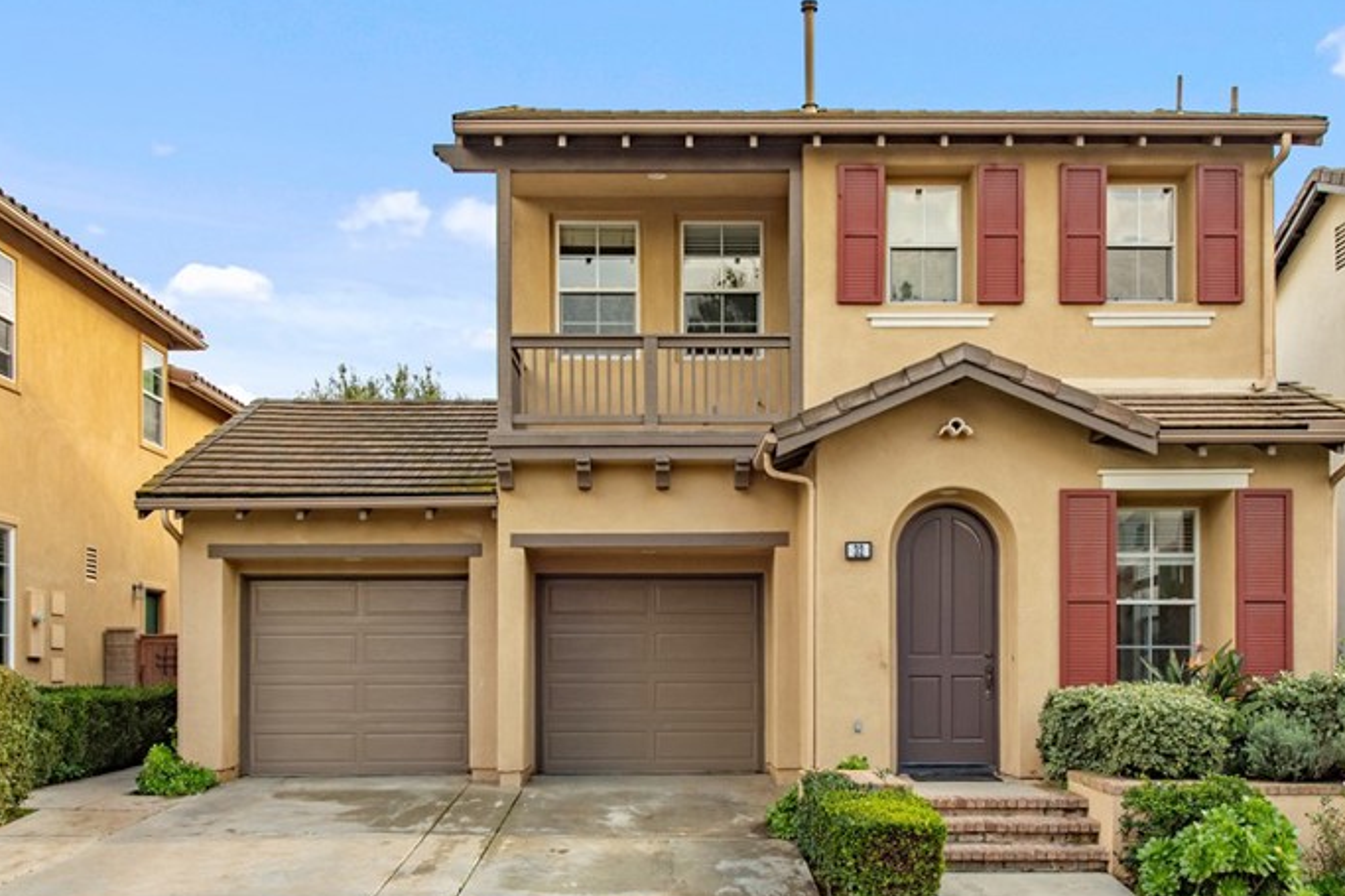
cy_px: 460
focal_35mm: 36
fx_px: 1345
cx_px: 703
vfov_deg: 36.9
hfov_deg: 53.1
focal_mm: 24
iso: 200
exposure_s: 1/250
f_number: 8
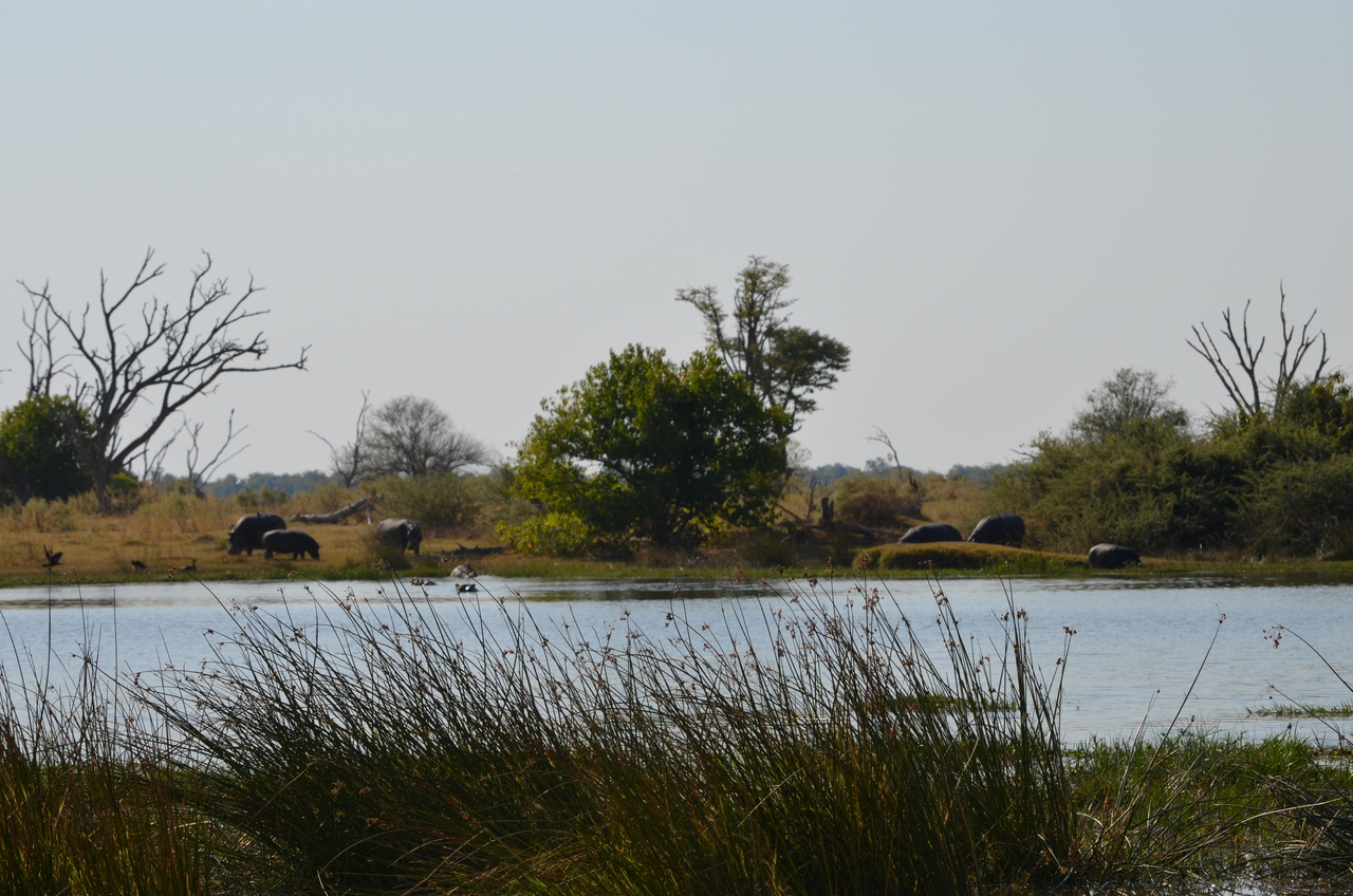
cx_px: 676
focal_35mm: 180
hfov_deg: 11.4
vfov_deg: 7.6
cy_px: 448
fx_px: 6751
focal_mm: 120
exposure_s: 1/400
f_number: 10
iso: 100
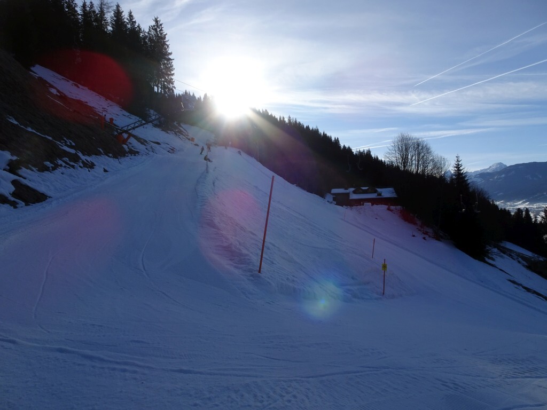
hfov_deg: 71.6
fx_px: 379
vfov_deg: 56.8
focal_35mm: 24
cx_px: 274
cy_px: 205
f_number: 3.5
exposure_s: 1/1600
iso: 80
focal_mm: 4.1
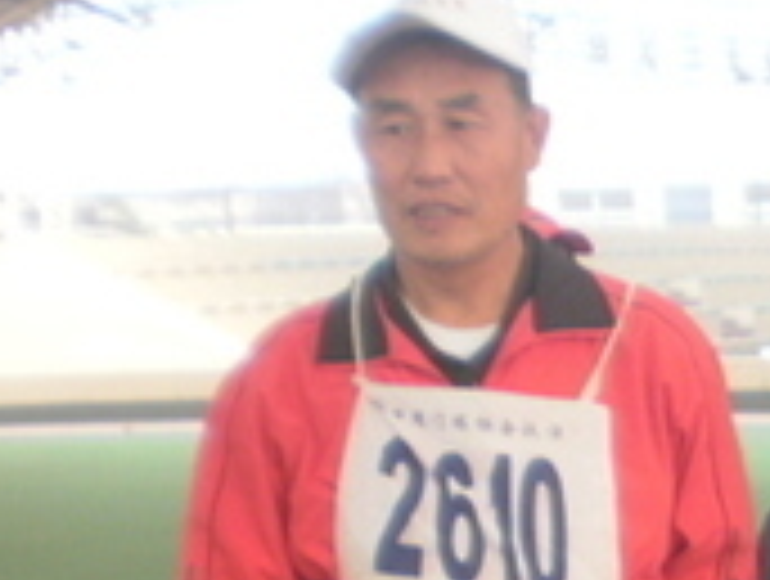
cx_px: 1342
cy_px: 926
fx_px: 2809
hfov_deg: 14.0
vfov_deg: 11.2
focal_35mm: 126
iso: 125
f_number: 3.1
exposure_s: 1/20
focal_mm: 6.3
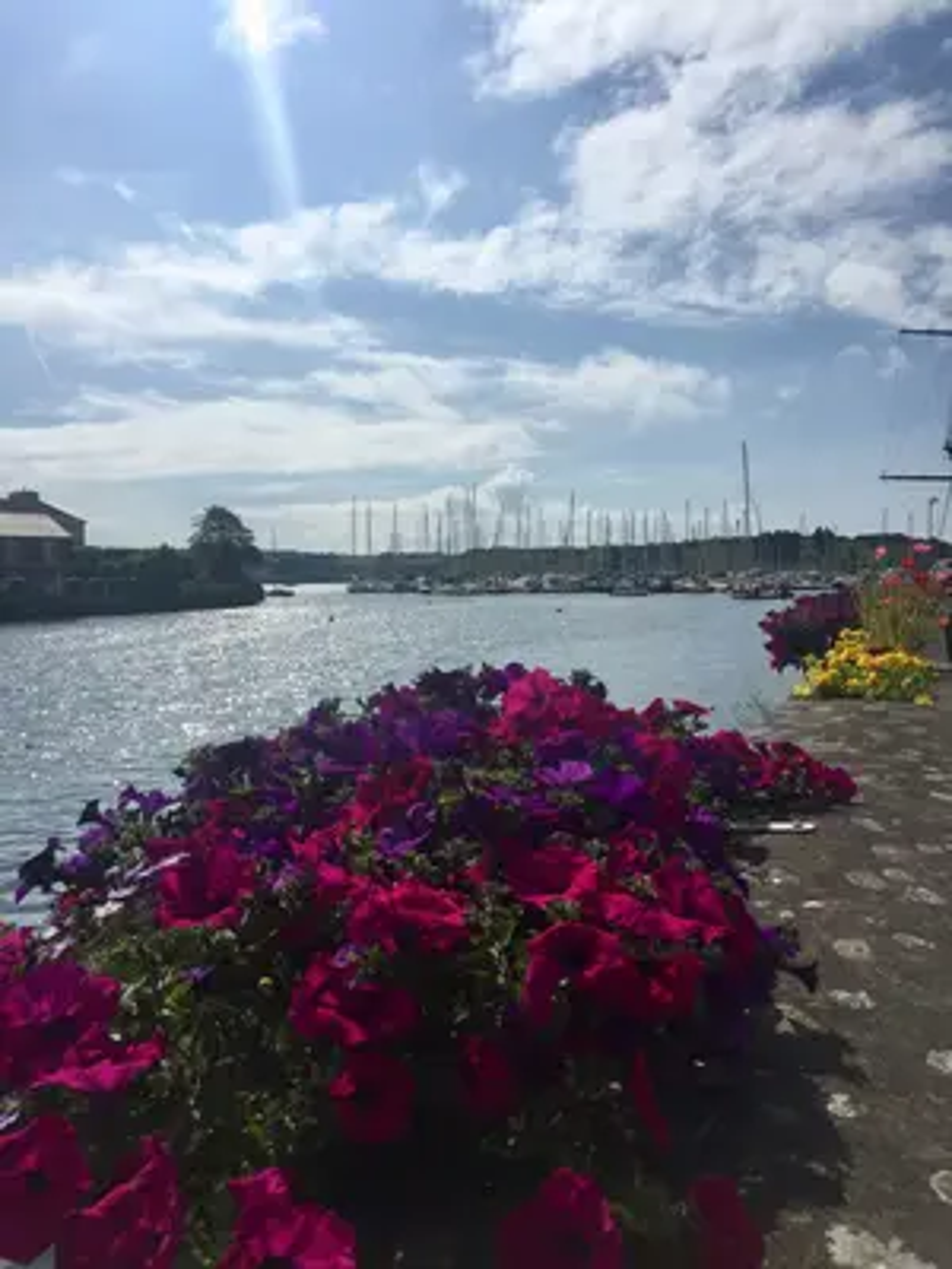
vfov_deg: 61.7
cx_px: 476
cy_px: 634
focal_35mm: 29
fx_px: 1063
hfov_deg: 48.2
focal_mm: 4.15
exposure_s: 1/7937
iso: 32
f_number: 2.2
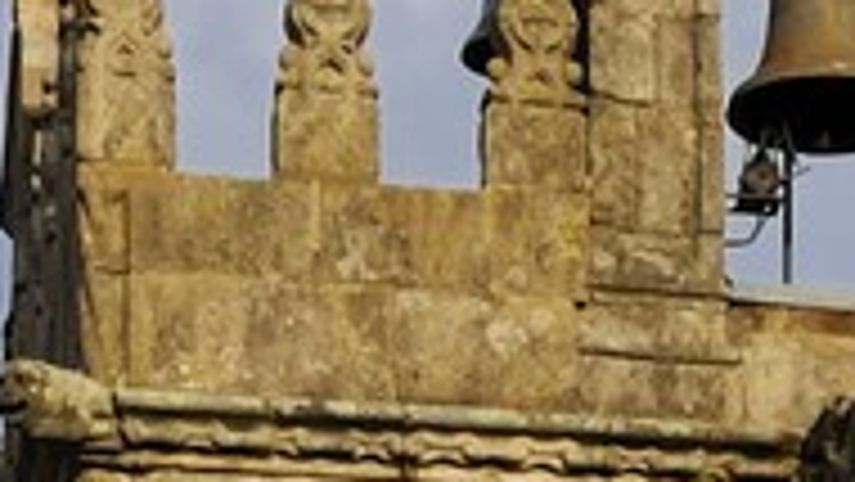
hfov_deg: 10.1
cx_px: 832
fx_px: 4785
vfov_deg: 4.8
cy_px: 2401
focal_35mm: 211
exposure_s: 1/160
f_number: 14
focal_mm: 24
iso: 200
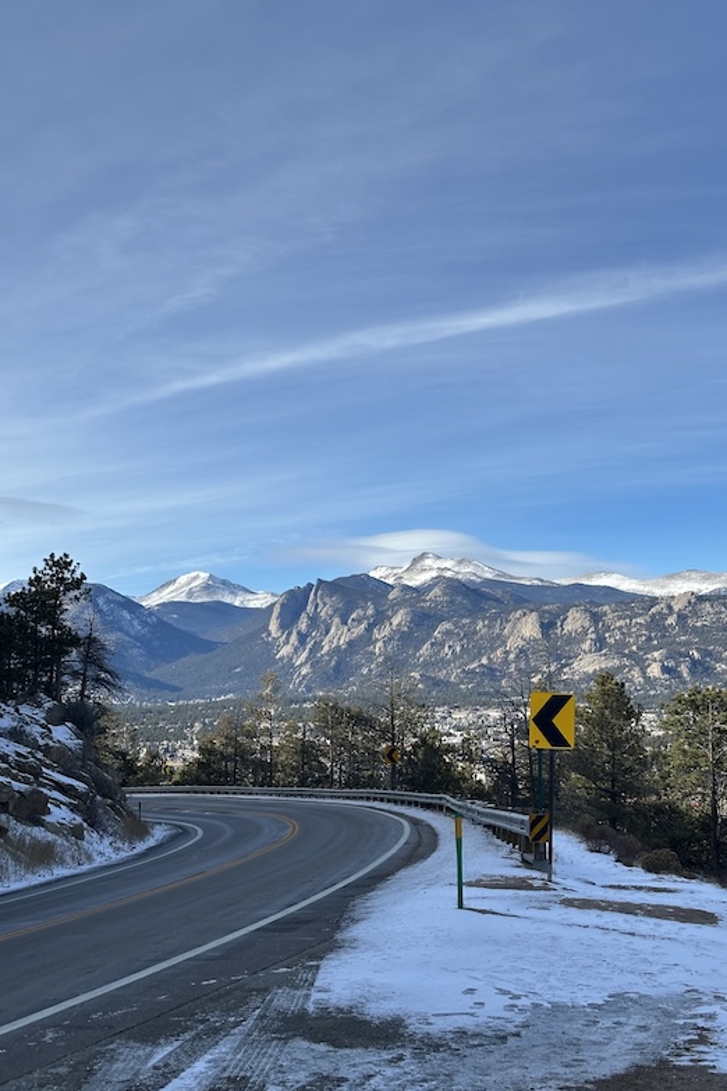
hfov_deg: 26.5
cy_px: 539
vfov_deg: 38.9
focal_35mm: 51
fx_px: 1545
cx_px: 384
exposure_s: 1/1848
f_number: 1.78
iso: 64
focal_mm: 6.86
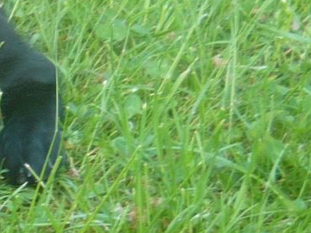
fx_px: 1627
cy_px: 149
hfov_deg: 10.4
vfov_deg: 8.2
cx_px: -198
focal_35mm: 181
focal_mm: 5.5
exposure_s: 1/60
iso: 100
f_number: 2.8
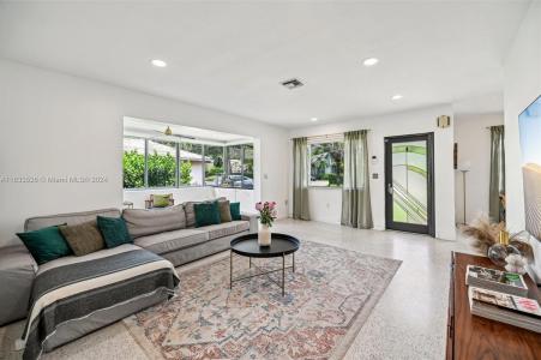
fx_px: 210
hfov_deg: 104.3
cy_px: 180
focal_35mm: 14
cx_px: 270
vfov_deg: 81.1
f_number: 4.5
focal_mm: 14
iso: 1000
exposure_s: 1/640
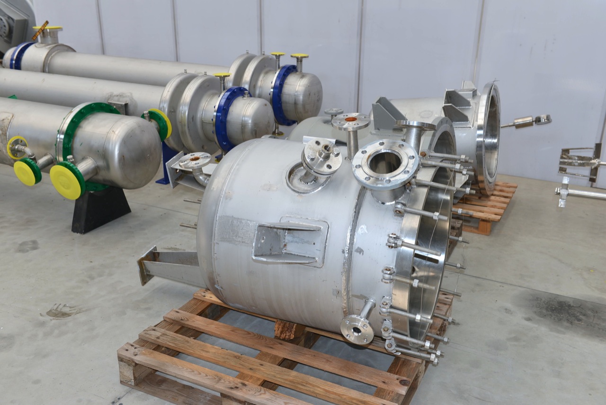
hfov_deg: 54.4
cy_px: 202
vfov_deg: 37.9
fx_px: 589
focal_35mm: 35
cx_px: 303
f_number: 5.6
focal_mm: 35
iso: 160
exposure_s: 1/125
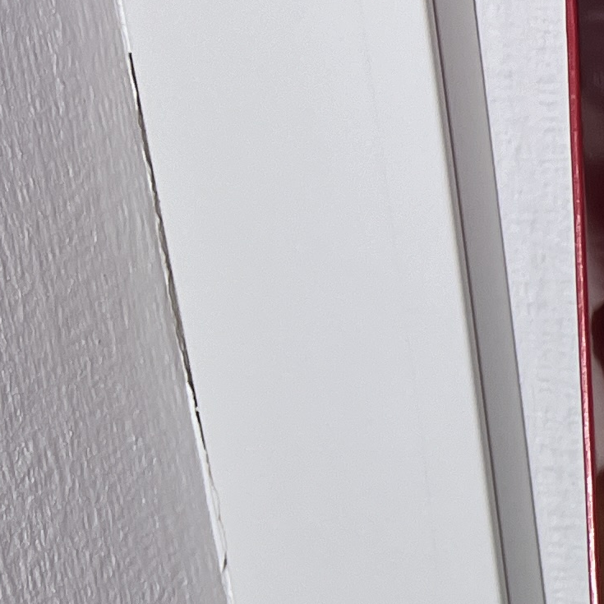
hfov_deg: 11.3
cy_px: 812
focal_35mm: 126
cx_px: 1489
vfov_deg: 13.3
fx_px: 2487
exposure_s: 1/100
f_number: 1.5
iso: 50
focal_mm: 5.7
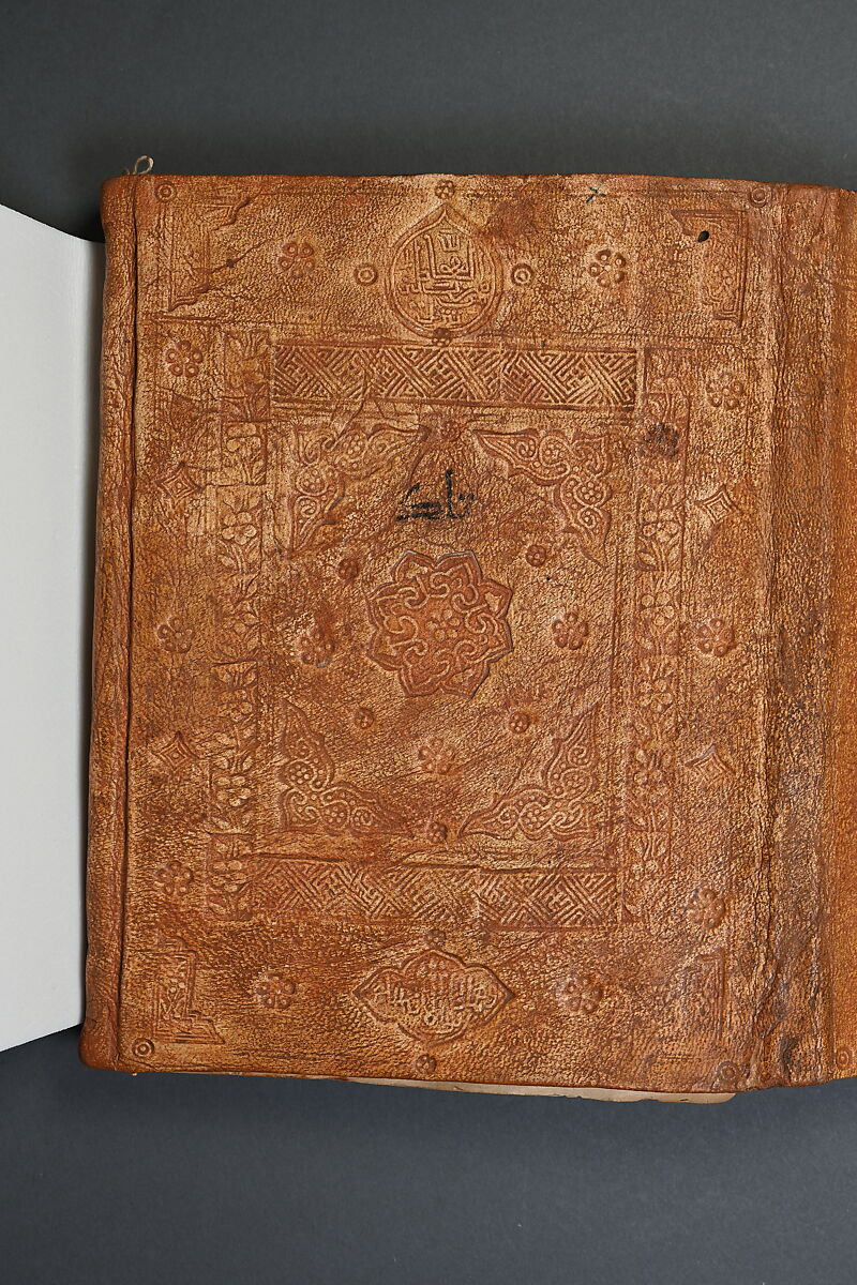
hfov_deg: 27.0
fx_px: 1785
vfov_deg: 39.6
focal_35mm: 50
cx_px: 428
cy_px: 642
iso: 250
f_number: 5.6
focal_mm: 50
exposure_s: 1/100
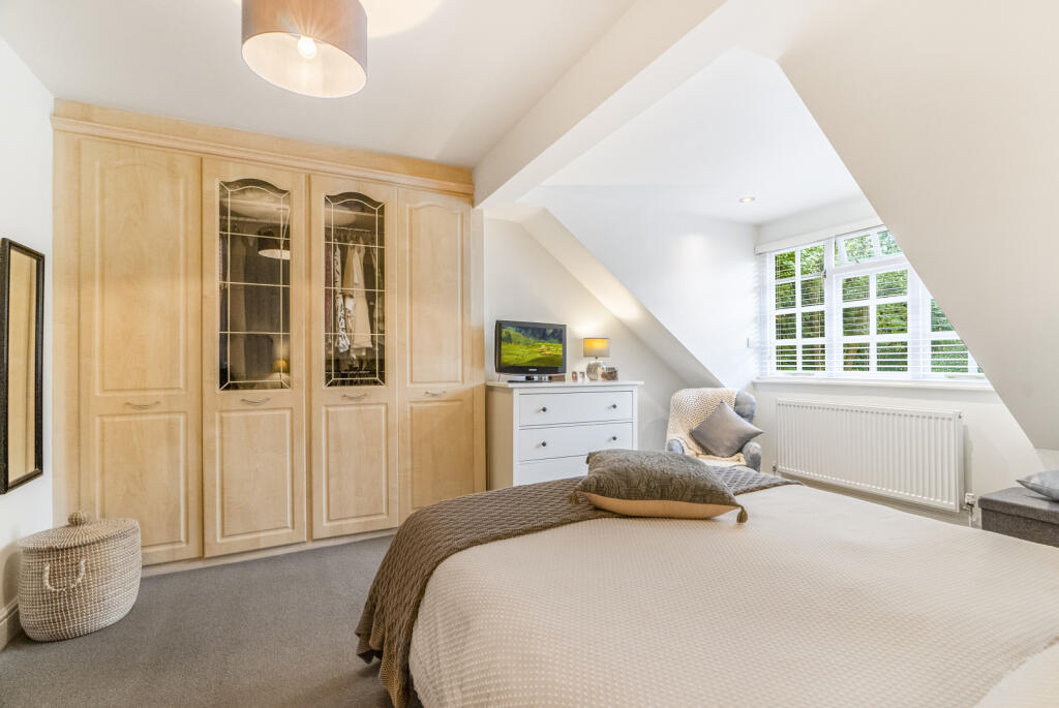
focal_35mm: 16
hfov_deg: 96.7
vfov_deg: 73.9
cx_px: 530
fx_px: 471
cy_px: 354
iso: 800
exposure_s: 1/8
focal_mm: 16
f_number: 7.1
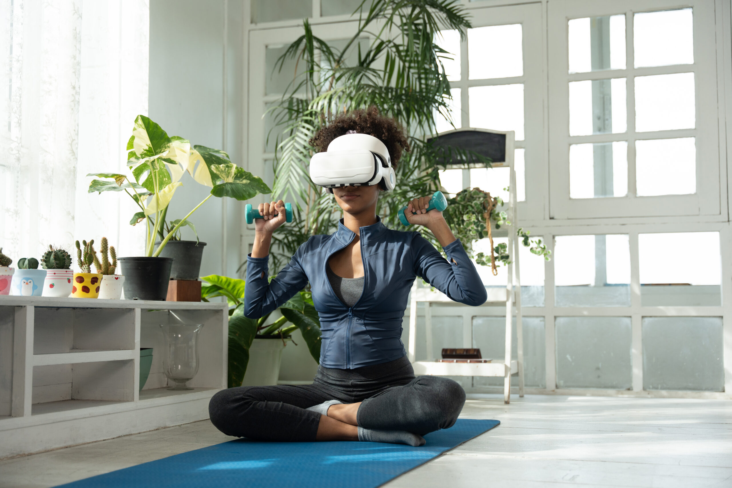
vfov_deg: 28.9
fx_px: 945
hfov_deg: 42.3
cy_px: 244
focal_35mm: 46
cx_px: 366
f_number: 2.8
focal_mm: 46.5
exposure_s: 1/500
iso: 320
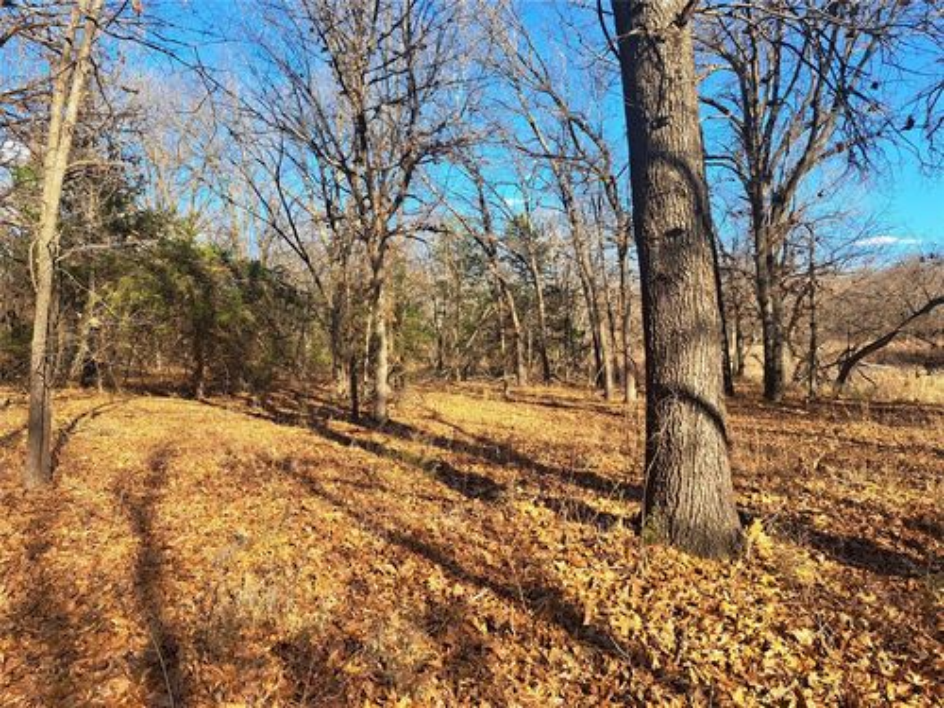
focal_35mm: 24
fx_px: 654
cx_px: 472
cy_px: 354
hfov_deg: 71.6
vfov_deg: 56.8
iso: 50
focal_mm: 5.23
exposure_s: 1/419
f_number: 1.8
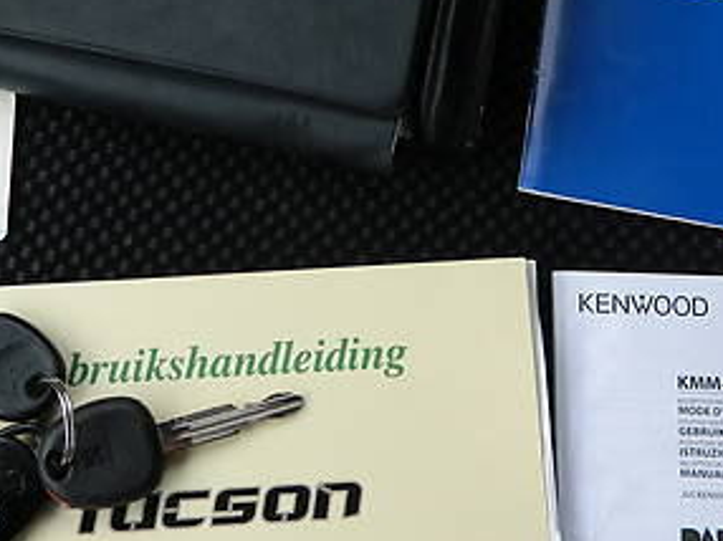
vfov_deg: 20.9
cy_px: 157
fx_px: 1461
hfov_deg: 27.8
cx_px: 354
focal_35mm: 70
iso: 80
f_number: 3.1
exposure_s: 1/40
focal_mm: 4.5
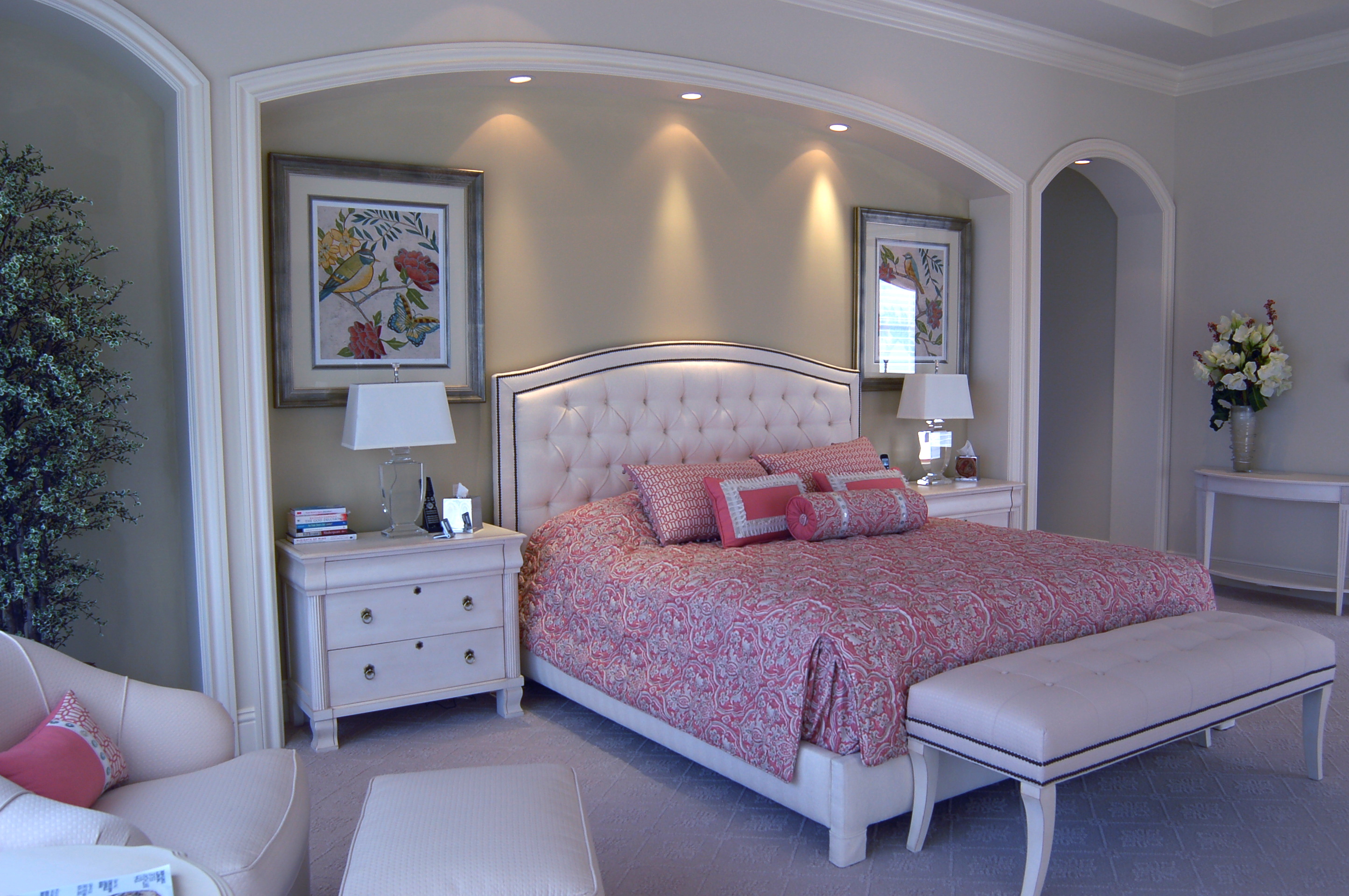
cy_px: 448
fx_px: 1011
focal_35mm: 27
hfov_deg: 67.4
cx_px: 674
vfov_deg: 47.8
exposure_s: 1/60
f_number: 5.6
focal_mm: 18
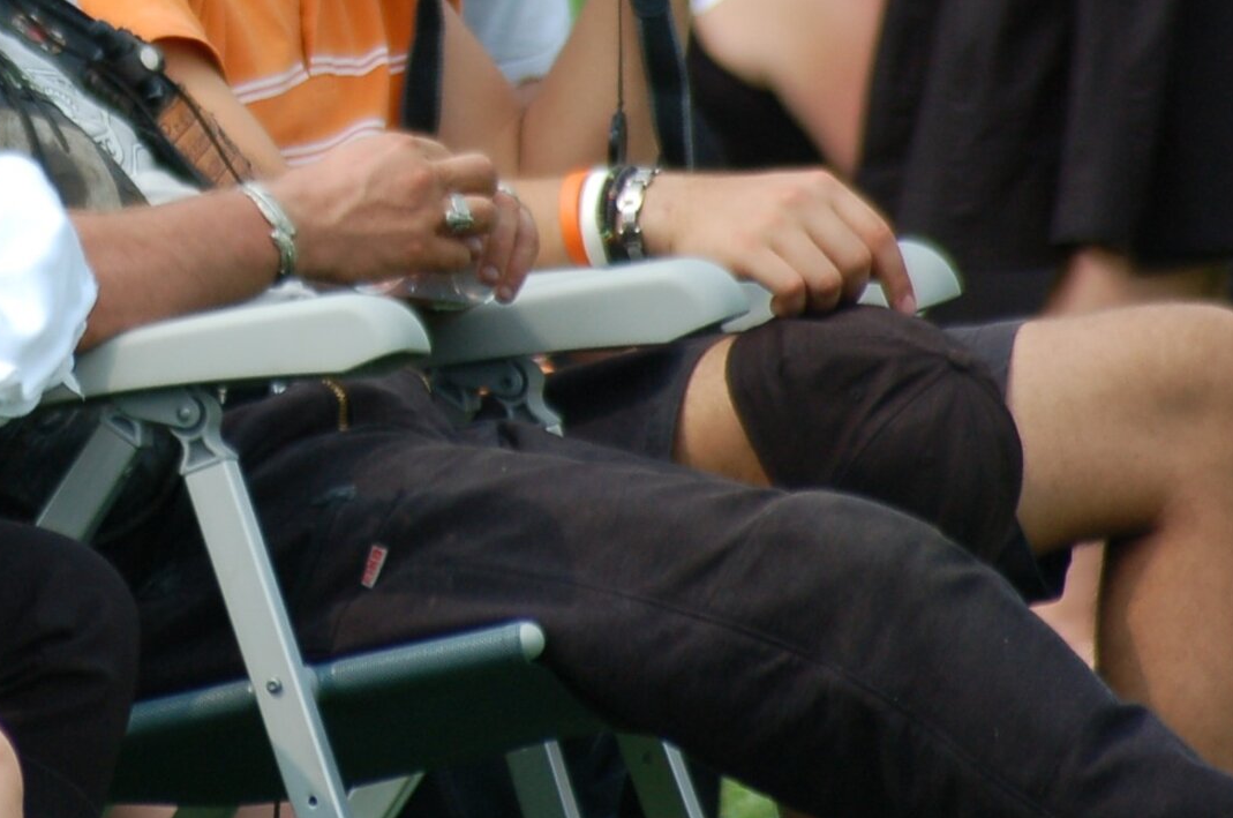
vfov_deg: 1.5
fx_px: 31663
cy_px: 100
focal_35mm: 926
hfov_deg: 2.2
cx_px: 73
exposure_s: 1/1000
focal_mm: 300
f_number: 5.6
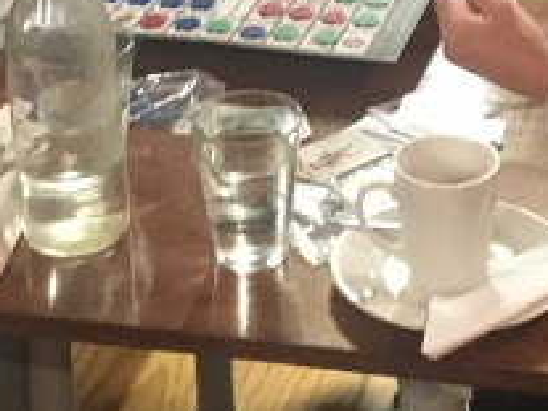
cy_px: -65
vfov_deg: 12.8
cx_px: 319
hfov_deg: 17.4
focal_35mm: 113
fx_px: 1788
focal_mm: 4.15
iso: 500
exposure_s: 1/17
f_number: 2.2
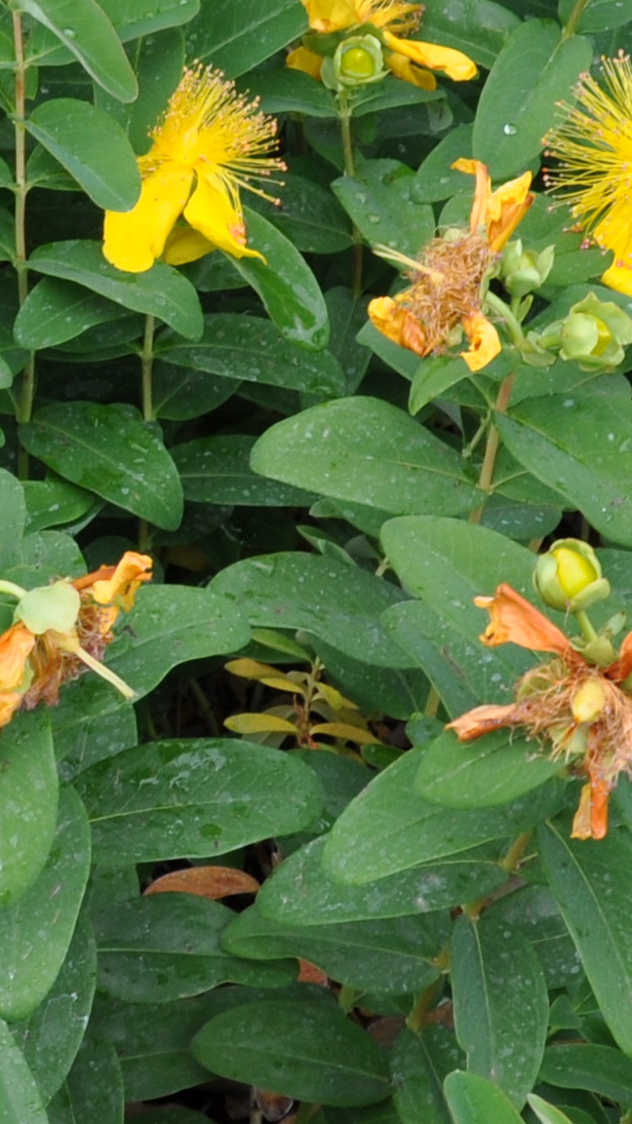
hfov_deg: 9.3
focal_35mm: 129
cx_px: -101
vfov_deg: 16.6
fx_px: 3844
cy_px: 388
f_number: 8
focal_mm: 21
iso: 200
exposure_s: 1/60
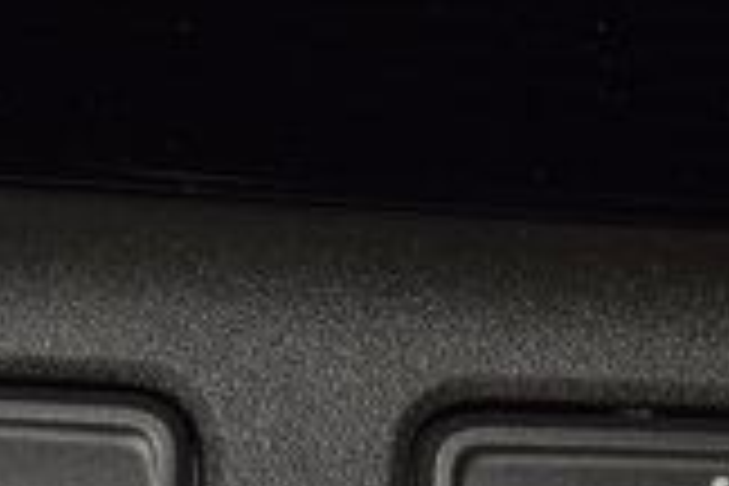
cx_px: -158
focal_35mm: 414
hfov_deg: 5.0
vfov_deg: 3.3
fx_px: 8383
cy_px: 794
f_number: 8
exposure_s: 1/125
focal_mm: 70
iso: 100
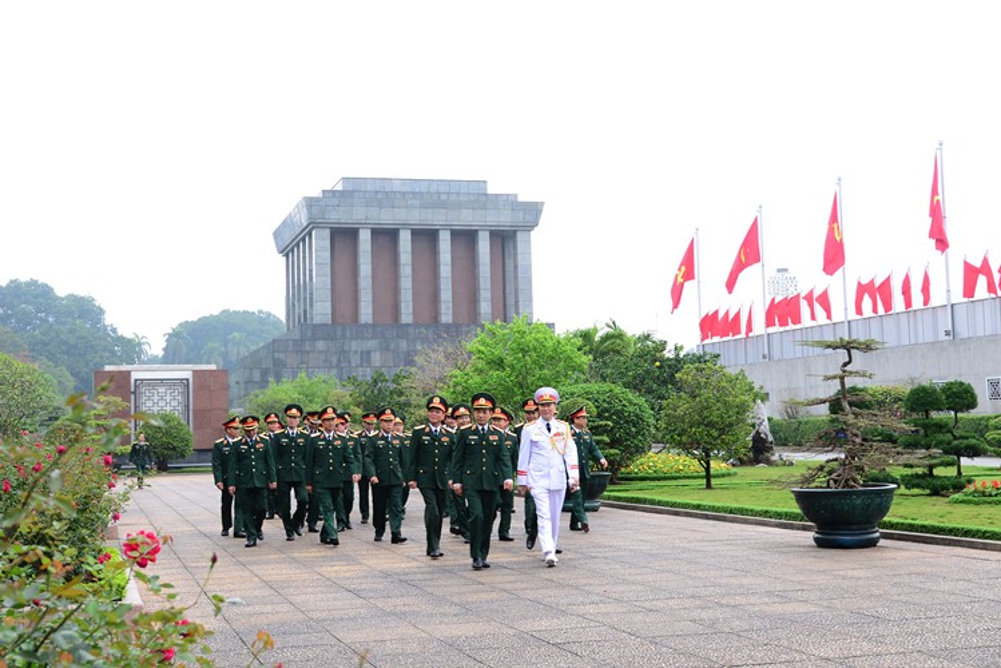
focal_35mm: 32
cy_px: 334
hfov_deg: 58.7
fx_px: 890
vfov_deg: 41.1
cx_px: 500
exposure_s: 1/125
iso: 500
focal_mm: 32
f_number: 5.6
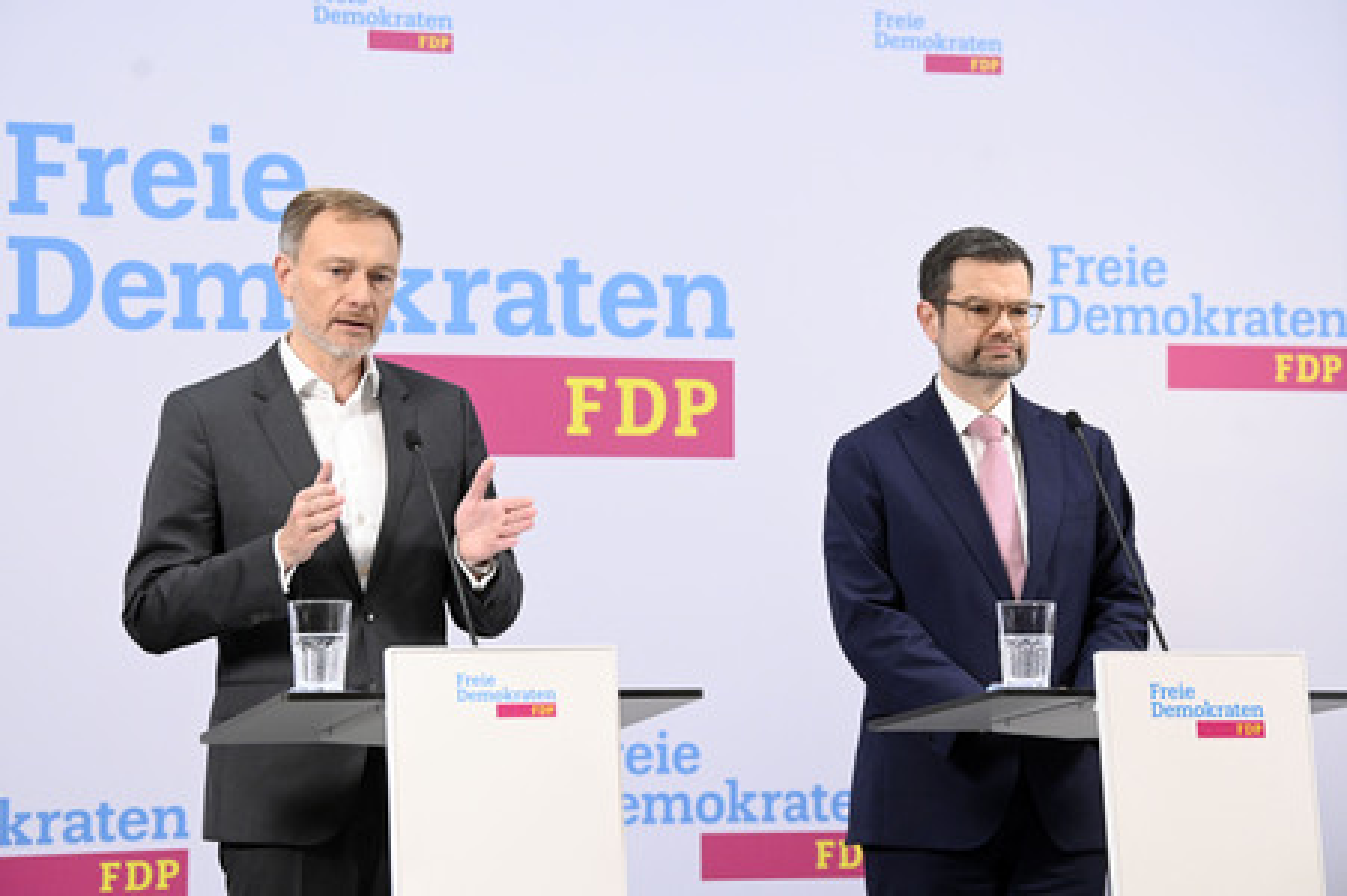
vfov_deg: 11.2
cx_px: 674
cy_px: 448
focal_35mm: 122
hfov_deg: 16.8
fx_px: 4561
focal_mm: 122
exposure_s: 1/640
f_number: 4.5
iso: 5000
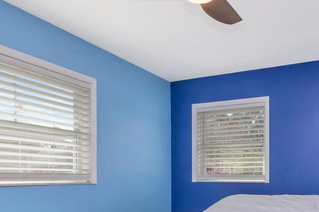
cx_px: 212
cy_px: 186
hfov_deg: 53.4
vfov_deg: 35.8
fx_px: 310
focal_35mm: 35
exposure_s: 1/200
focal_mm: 12
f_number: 16
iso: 1000
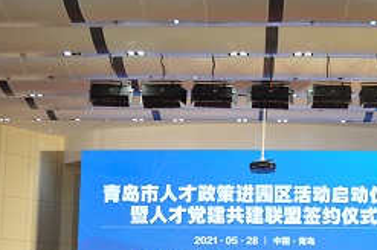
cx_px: 256
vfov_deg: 21.7
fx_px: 638
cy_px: 222
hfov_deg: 32.6
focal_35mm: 61
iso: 320
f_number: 5
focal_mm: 20
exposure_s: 1/25
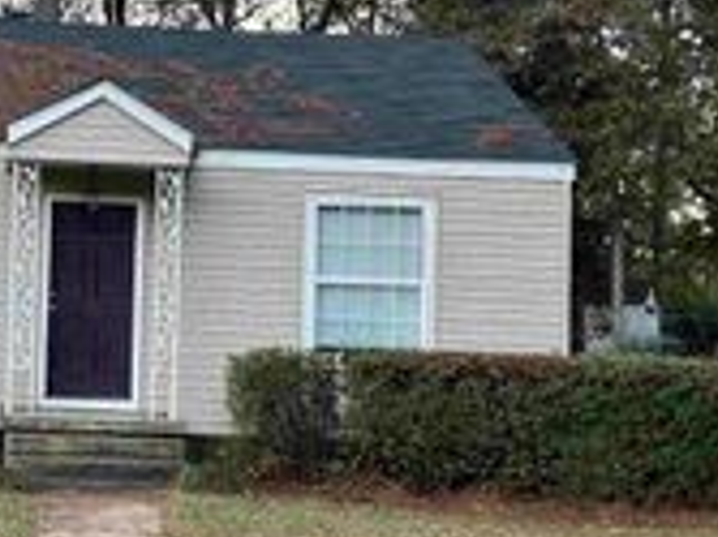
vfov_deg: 18.9
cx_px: 73
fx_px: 1617
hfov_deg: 24.3
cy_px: 230
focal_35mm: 78
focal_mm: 5.7
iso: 50
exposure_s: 1/121
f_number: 1.5
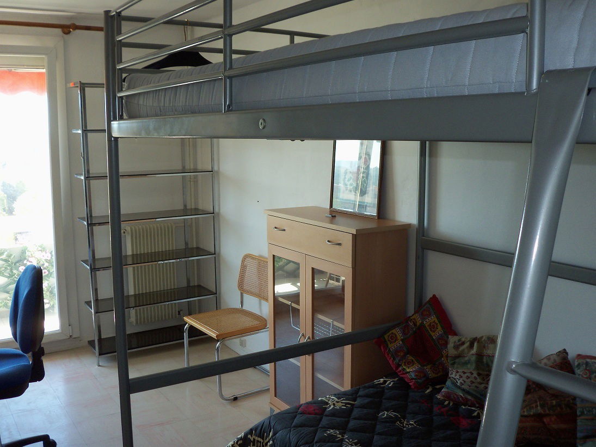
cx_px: 298
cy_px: 224
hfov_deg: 54.0
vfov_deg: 41.8
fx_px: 585
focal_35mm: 34
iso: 100
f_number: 2.9
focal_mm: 5.7
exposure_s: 1/30
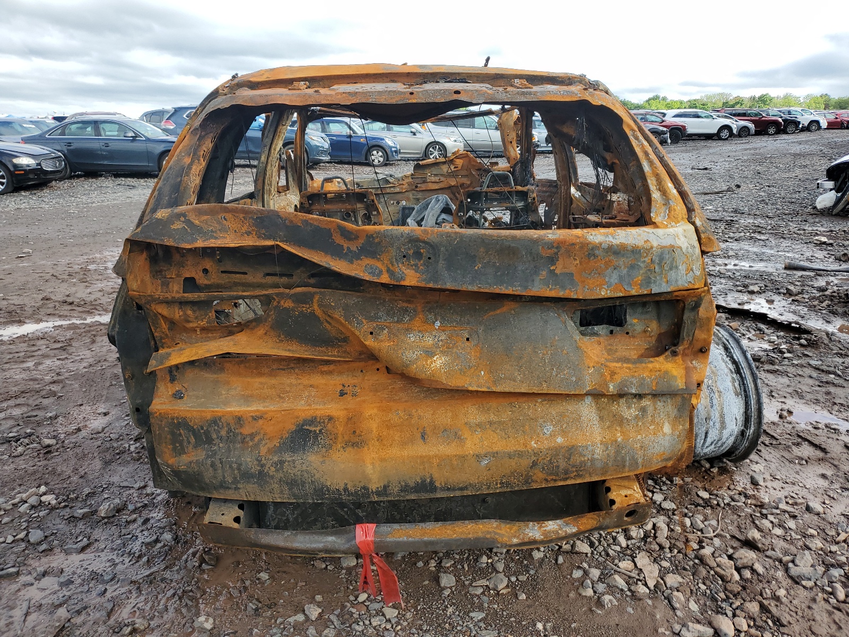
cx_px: 424
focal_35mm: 26
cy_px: 318
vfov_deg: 53.1
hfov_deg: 67.3
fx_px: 638
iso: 50
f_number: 1.5
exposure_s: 1/769
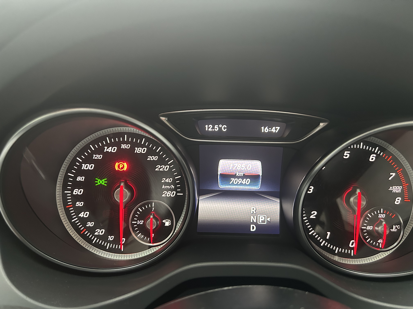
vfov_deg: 53.1
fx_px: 310
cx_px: 206
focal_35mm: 26
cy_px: 154
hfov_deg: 67.3
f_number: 1.5
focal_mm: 5.7
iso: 500
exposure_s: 1/37
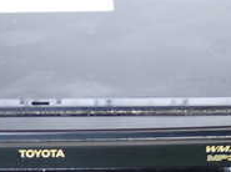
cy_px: 157
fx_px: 952
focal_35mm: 143
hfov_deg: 13.7
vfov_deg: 10.3
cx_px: 41
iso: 400
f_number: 2.9
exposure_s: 1/40
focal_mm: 7.84
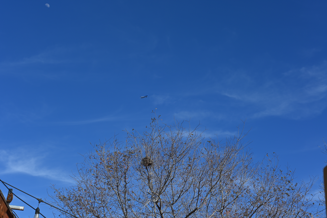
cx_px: 164
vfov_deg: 27.0
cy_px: 109
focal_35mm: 50
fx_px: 454
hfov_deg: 39.6
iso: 100
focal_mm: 50
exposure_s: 1/500
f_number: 9
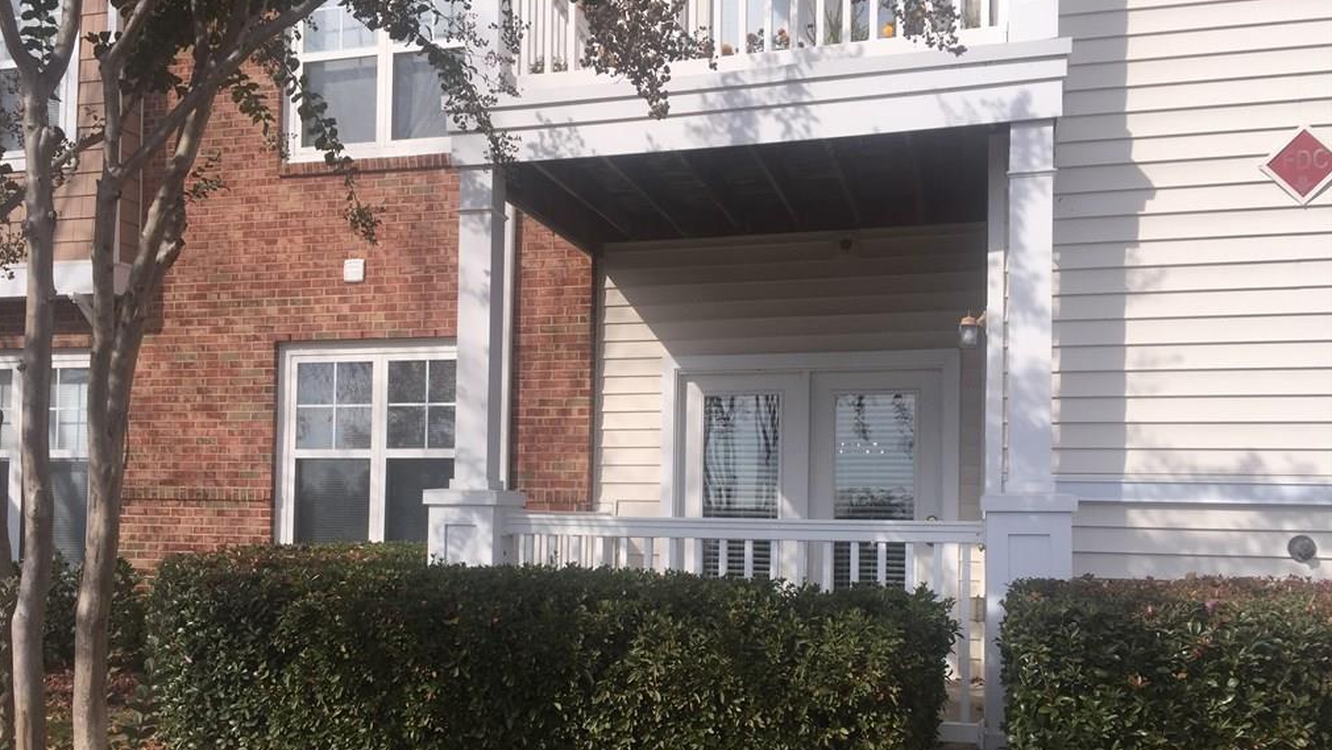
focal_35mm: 32
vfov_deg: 36.3
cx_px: 660
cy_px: 496
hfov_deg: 61.0
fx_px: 1130
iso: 40
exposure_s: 1/2639
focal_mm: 4.15
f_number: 2.2
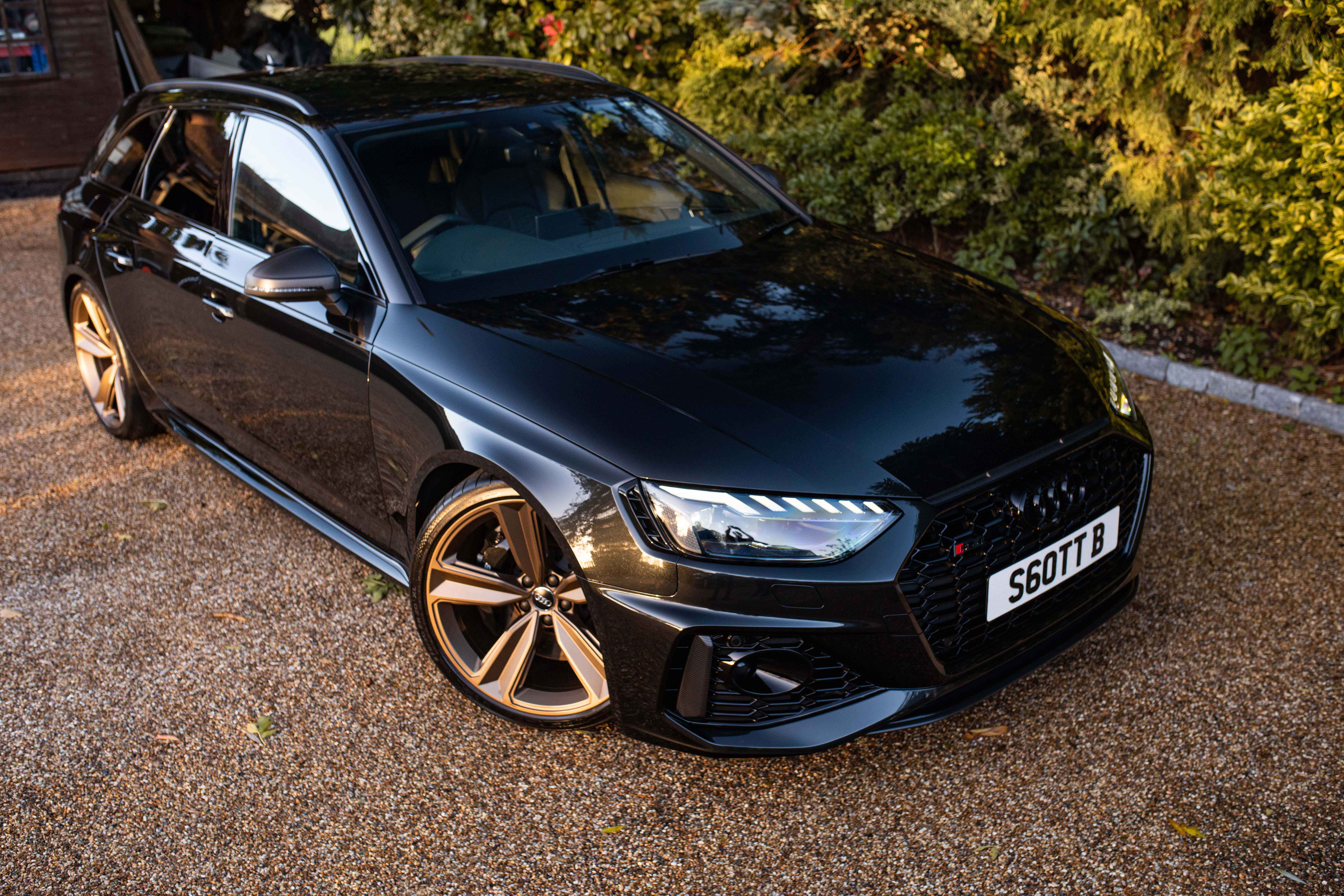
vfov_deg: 37.9
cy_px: 448
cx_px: 672
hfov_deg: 54.4
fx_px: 1307
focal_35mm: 35
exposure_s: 1/250
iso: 640
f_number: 3.5
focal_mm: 35
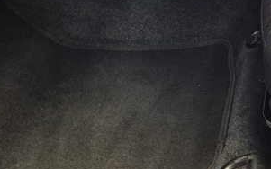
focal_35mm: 83
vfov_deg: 14.3
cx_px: 236
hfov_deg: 24.3
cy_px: -113
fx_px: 613
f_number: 1.8
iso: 640
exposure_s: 1/100
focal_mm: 5.4
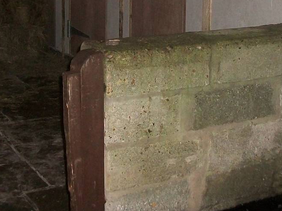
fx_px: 635
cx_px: 140
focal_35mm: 78
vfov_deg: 18.0
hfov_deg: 25.0
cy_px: -42
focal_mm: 5.7
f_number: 2.9
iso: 240
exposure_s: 1/30
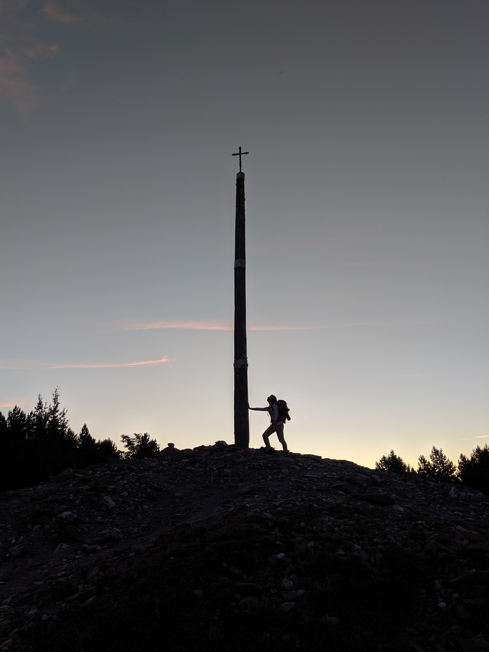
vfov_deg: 65.3
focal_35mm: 27
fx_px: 508
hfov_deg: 51.4
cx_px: 244
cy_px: 326
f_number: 1.8
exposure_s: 1/166
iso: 53
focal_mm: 4.44
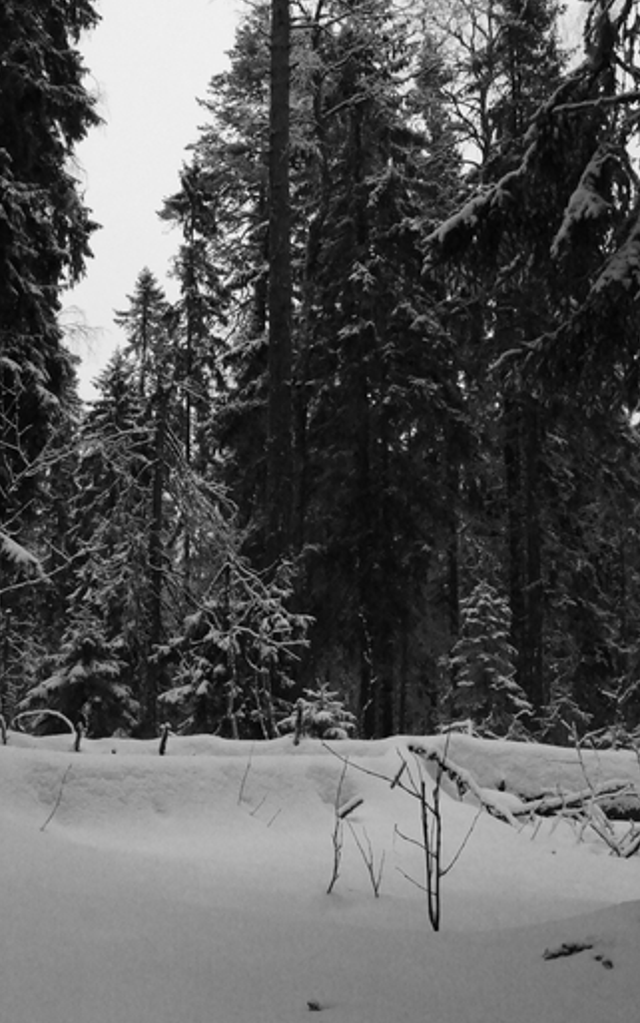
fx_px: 1032
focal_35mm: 37
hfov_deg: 34.3
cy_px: 592
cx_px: 253
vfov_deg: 52.5
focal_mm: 18
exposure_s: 1/250
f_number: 13
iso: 8000
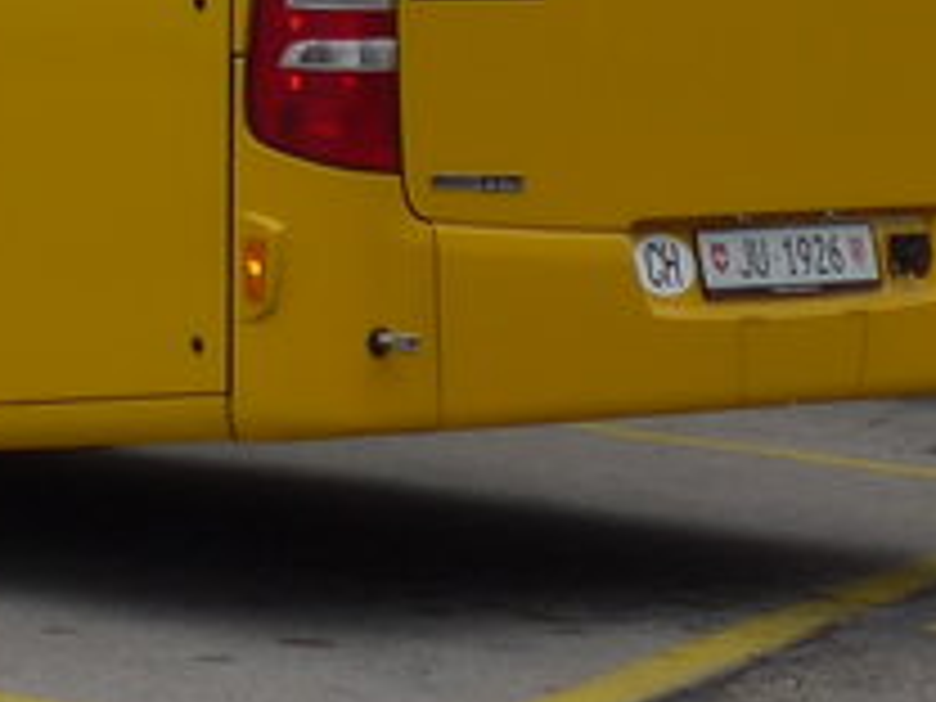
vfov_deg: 5.6
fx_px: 6868
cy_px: -1008
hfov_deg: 7.7
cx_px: -392
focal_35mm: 254
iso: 80
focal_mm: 9
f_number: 2.8
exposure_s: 1/800
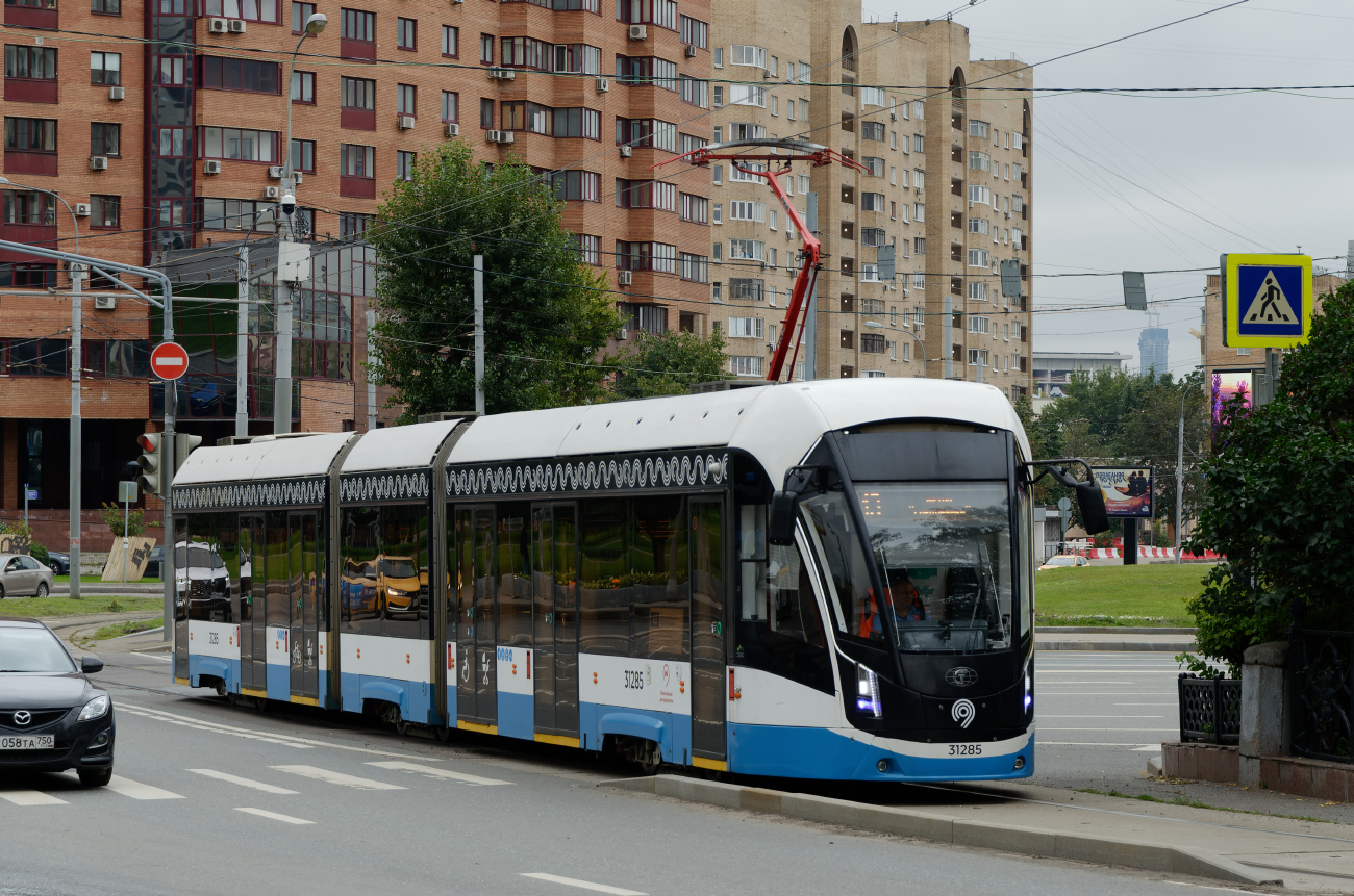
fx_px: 3941
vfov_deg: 13.0
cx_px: 677
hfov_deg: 19.5
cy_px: 448
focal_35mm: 105
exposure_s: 1/500
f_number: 5.6
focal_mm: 70
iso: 360
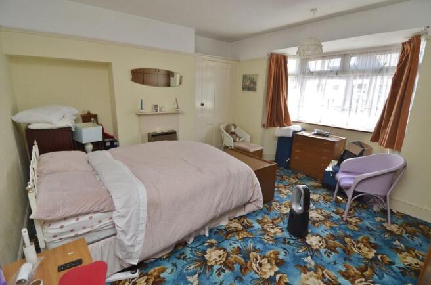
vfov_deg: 71.8
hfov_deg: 95.1
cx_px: 216
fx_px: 197
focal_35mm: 16
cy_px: 142
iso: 400
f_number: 5.6
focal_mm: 11
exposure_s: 1/60
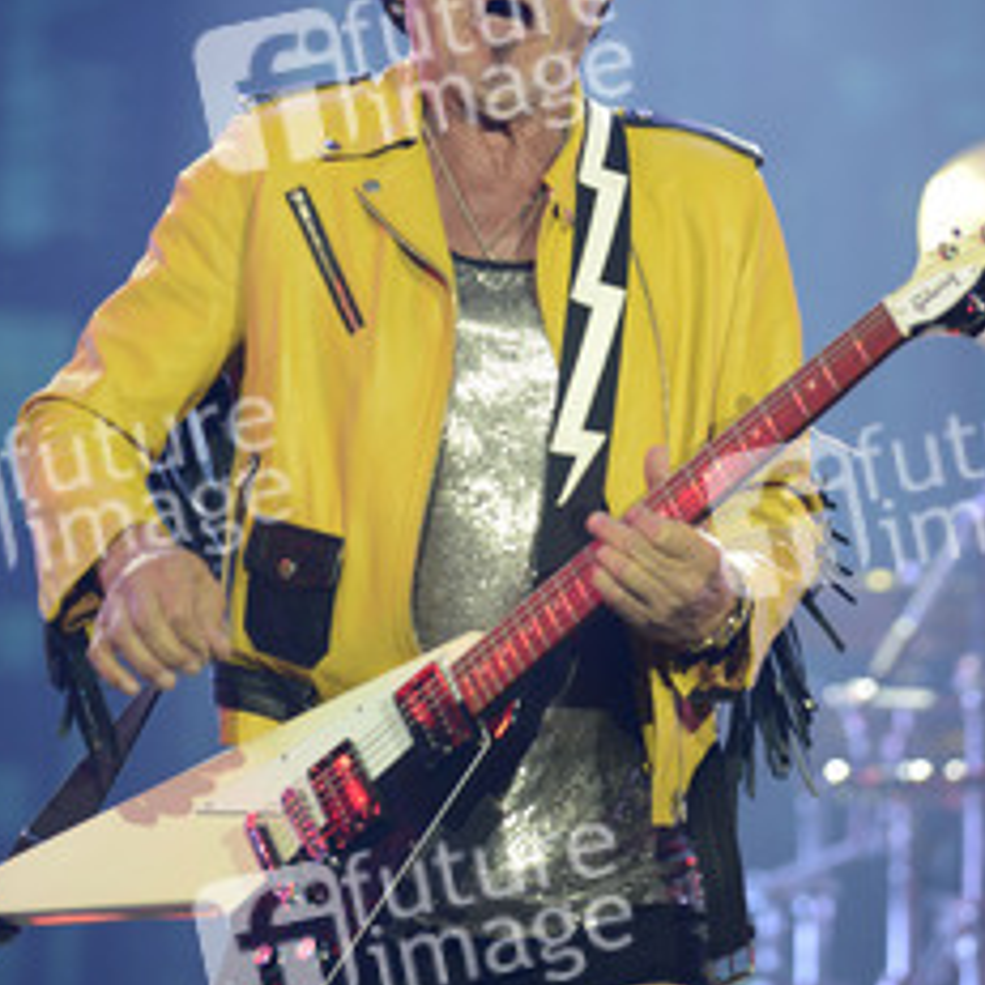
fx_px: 9465
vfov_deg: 6.0
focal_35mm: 294
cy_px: 286
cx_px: 537
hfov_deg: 6.0
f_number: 4
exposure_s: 1/640
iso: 1250
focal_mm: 200
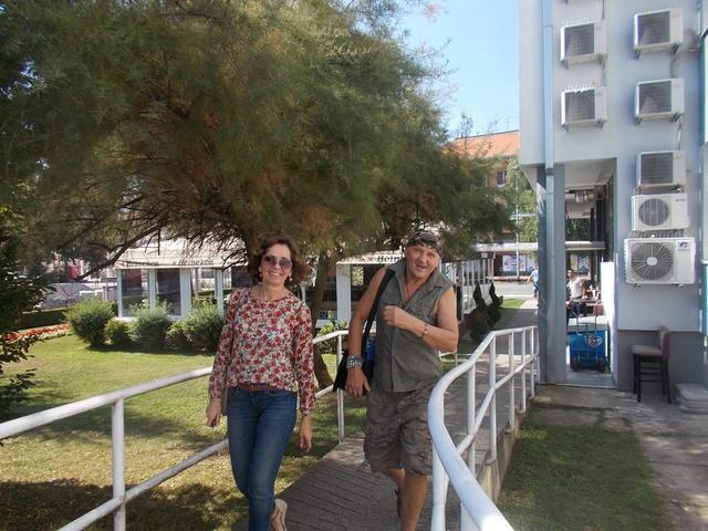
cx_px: 354
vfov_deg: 53.1
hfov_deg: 67.3
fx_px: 532
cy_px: 266
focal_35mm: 26
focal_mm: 4.6
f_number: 3.2
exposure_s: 1/500
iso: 80
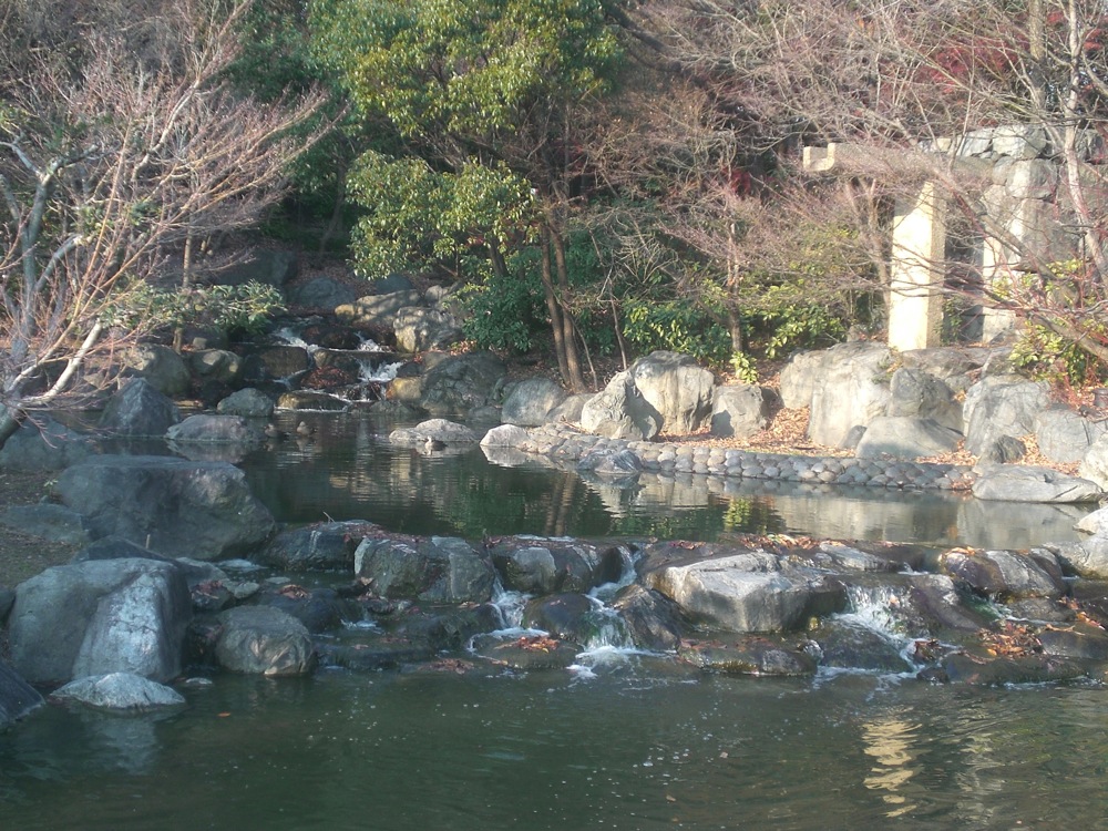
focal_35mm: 51
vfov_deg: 28.6
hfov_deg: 37.5
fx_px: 1632
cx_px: 554
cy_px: 416
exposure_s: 1/80
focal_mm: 8.44
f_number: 3.6
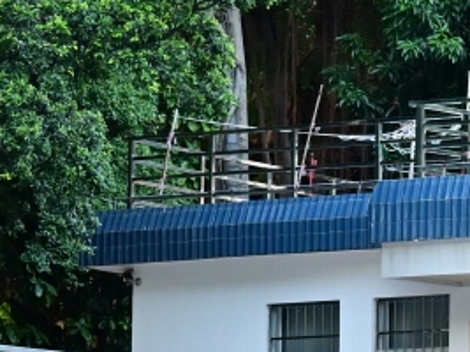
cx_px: 750
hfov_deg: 5.6
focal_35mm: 351
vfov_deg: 4.2
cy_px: 348
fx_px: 4764
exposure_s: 1/100
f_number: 4.5
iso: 800
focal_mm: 50
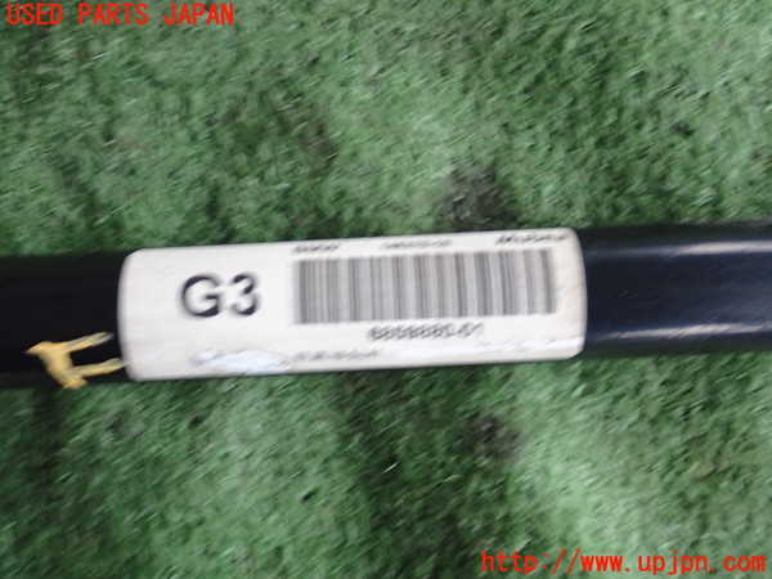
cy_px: 290
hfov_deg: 49.0
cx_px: 386
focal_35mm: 38
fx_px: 847
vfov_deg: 37.7
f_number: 2.7
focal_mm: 6.83
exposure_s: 1/40
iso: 500
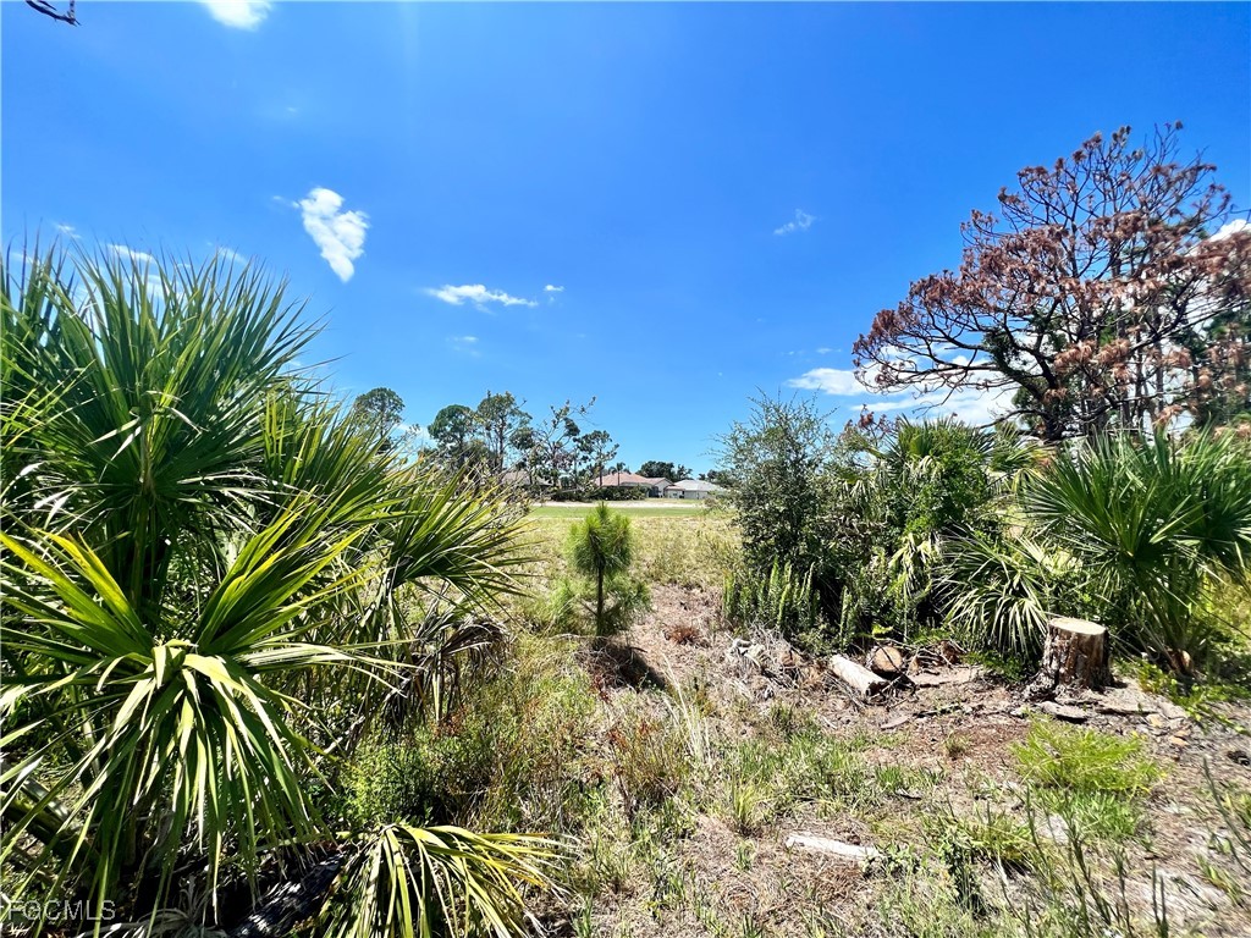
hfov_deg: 106.2
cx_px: 626
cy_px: 469
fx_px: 470
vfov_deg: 89.9
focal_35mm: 13
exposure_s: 1/1946
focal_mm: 1.57
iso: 32
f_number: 1.8
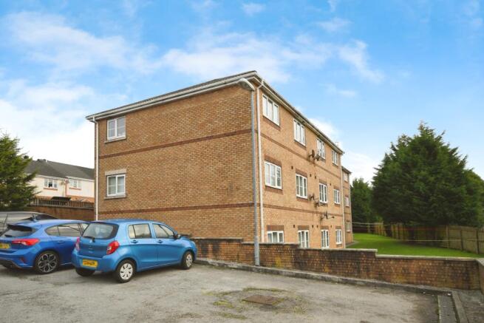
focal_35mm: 24
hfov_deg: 73.7
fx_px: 323
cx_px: 242
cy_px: 162
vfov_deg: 53.2
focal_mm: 16
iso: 400
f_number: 8
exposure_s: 1/100
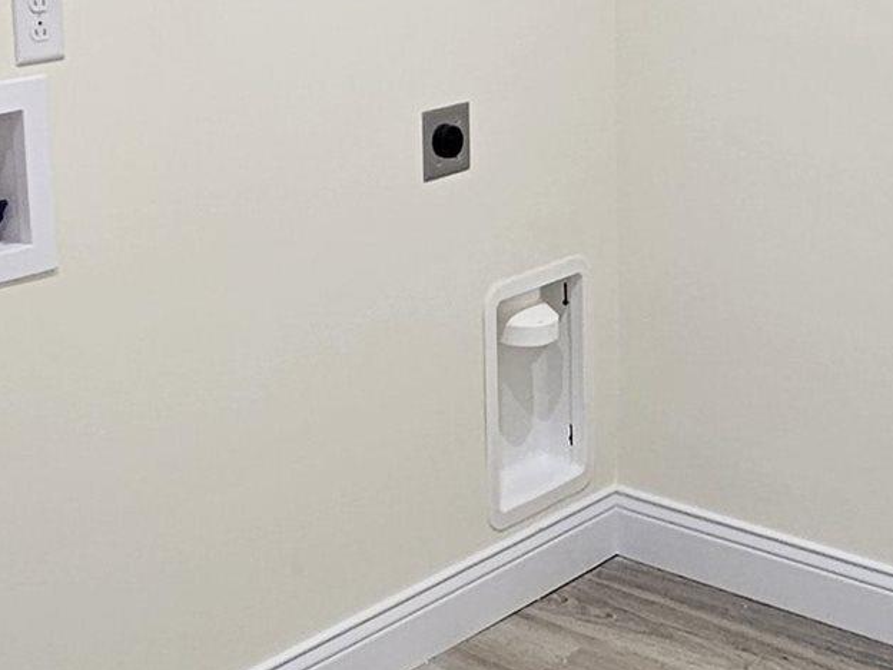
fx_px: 1651
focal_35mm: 64
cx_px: 457
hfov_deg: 30.3
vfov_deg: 22.2
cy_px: 34
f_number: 2.2
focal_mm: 2.2
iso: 100
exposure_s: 1/60
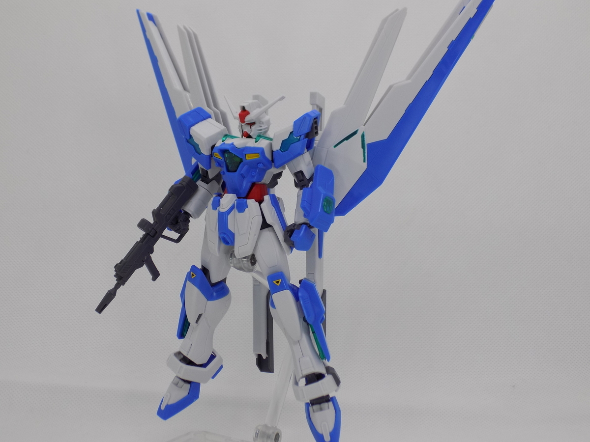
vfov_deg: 31.5
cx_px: 295
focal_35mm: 46
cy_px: 221
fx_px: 784
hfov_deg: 41.2
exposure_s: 1/60
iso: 80
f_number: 3.7
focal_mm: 8.1
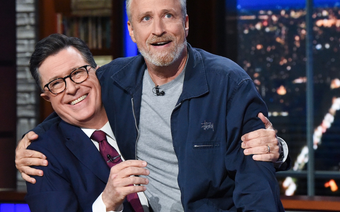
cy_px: 108
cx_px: 164
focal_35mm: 229
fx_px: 2121
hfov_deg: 9.2
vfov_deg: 5.7
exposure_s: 1/200
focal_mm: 130
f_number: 5.6
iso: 6400
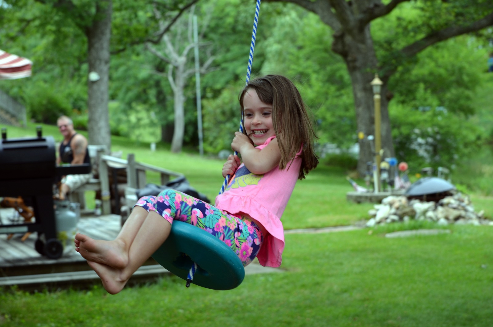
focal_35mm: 108
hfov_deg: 19.0
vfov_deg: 12.6
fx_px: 1476
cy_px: 164
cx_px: 246
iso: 200
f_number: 6.3
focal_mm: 72
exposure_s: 1/160
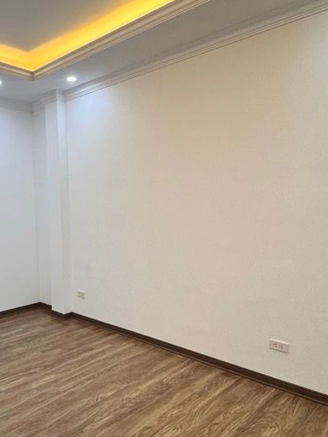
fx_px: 354
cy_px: 248
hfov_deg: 47.4
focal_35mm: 28
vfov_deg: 63.2
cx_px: 73
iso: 100
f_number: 2.2
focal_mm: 2.22
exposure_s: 1/100
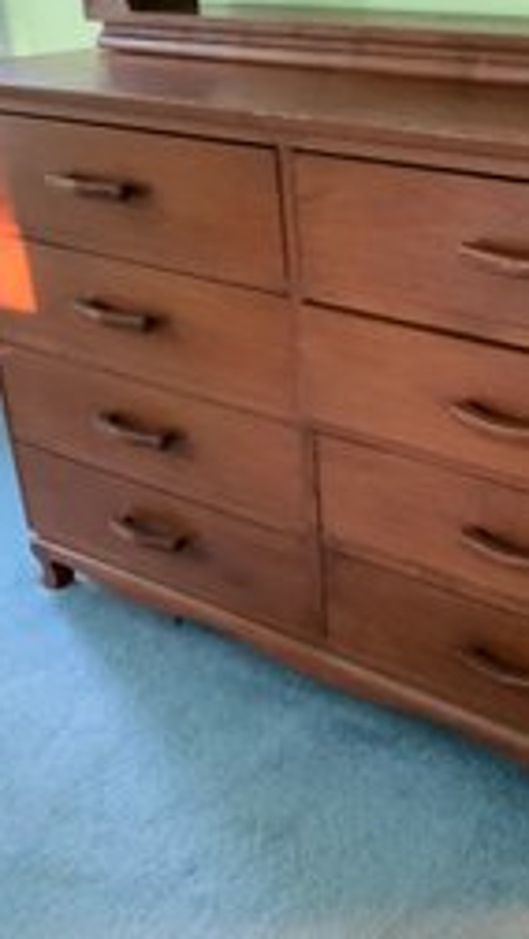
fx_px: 1071
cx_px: 475
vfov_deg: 47.3
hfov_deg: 26.8
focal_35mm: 43
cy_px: 464
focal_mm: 3
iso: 500
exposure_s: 1/24
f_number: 1.8
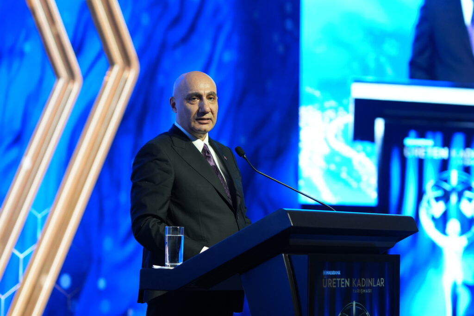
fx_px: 1672
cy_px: 158
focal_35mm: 127
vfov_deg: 10.8
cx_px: 237
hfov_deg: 16.1
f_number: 1.8
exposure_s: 1/250
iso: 640
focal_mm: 85
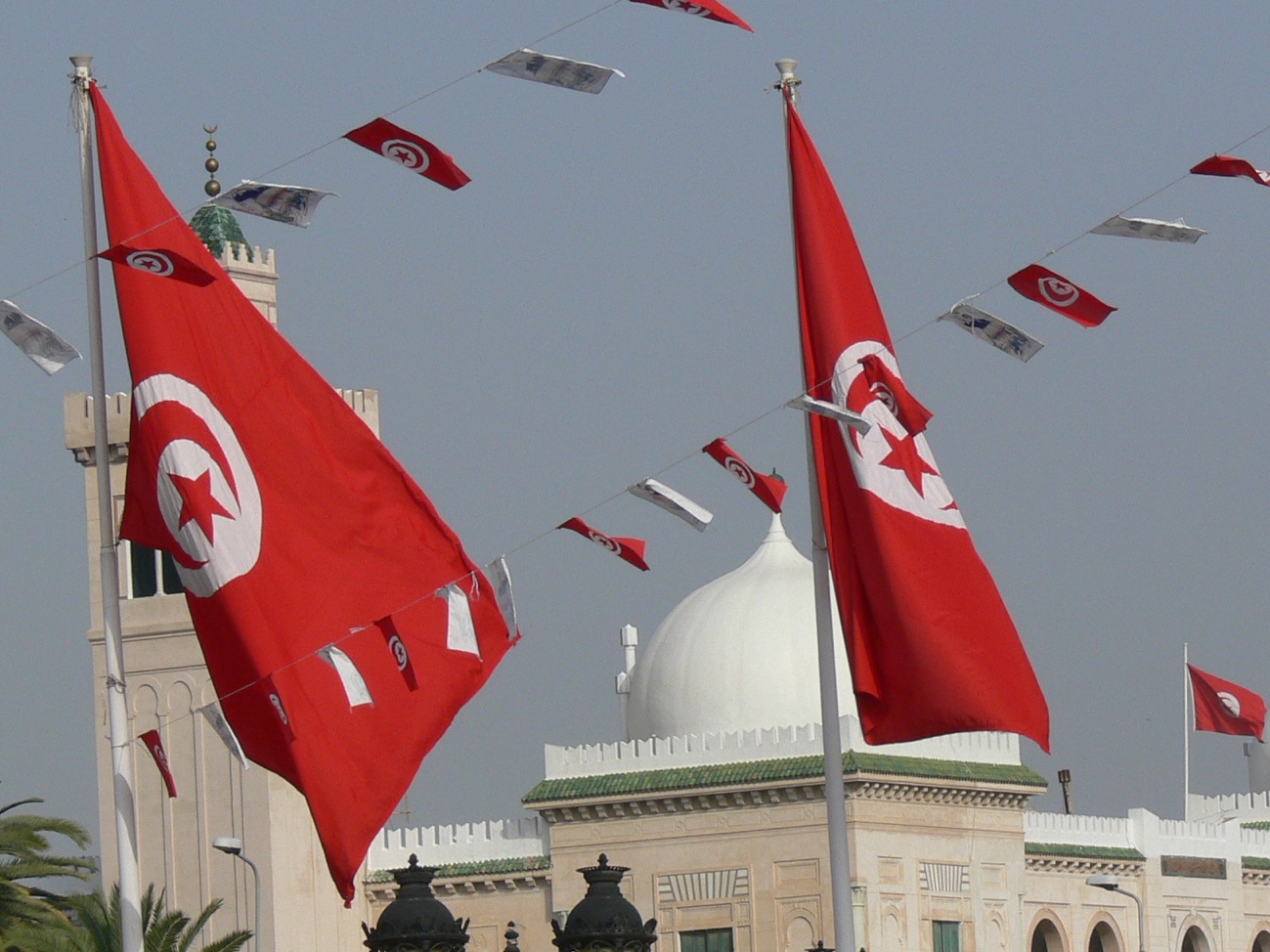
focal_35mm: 235
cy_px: 543
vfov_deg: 6.3
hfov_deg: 8.4
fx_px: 8621
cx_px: 973
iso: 80
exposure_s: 1/500
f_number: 5.6
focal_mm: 24.7
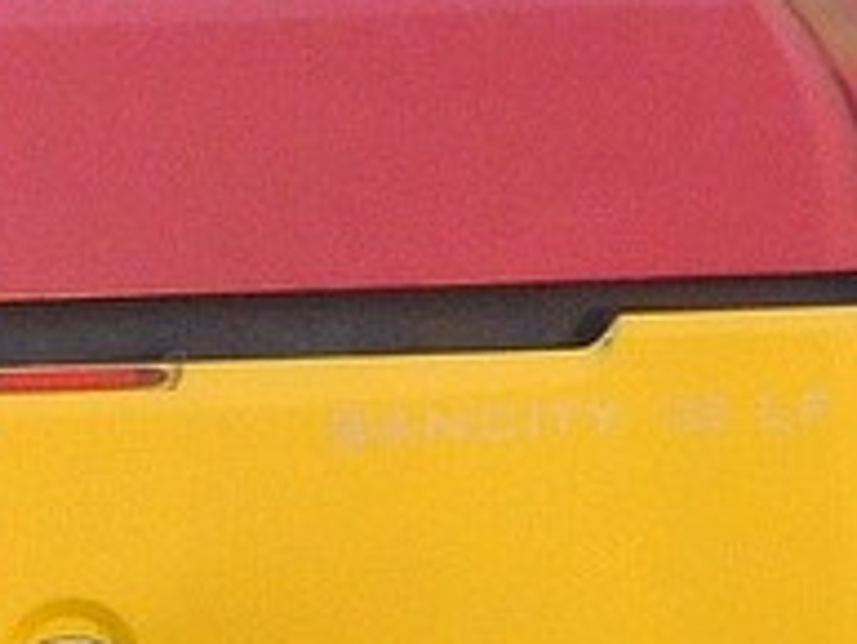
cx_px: -480
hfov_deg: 1.9
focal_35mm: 1051
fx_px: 26036
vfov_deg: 1.4
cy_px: 16
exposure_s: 1/200
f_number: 5.5
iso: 400
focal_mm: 40.1
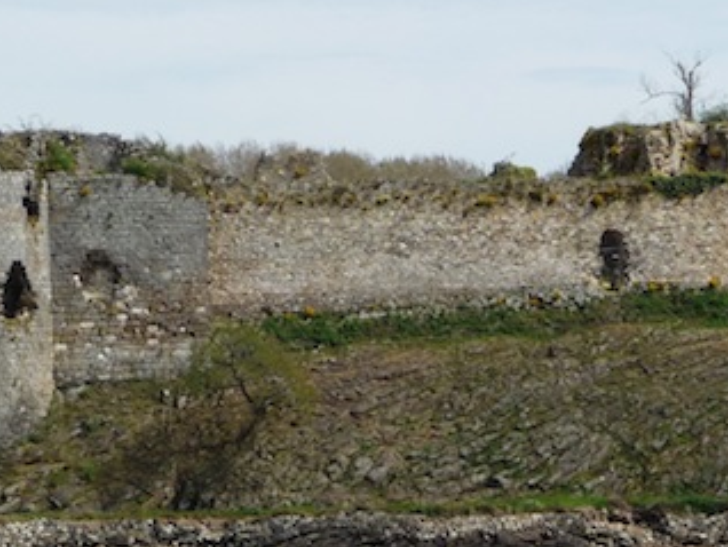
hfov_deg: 6.6
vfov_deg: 5.0
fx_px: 6293
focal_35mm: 299
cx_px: 350
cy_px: 478
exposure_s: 1/640
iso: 100
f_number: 4.7
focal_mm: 20.3
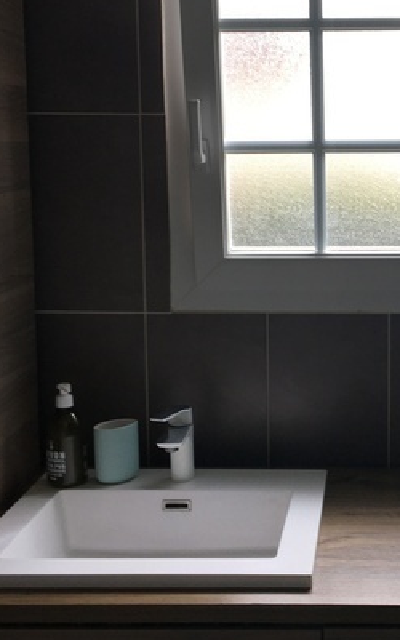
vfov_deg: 34.5
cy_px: 277
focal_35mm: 59
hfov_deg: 21.6
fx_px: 1029
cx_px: 349
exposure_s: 1/107
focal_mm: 4.15
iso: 25
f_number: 2.2
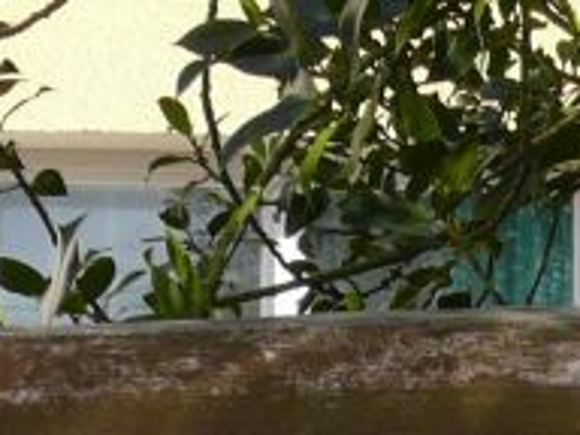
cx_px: 837
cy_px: 1063
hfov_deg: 7.0
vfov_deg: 5.2
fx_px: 4658
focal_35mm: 278
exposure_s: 1/250
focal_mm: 9.7
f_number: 4.5
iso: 100
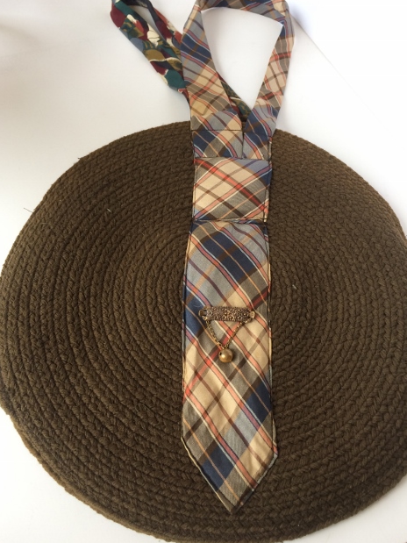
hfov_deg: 46.8
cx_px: 200
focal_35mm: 30
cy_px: 264
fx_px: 470
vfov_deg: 60.0
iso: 40
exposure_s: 1/40
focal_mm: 4.15
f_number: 2.2
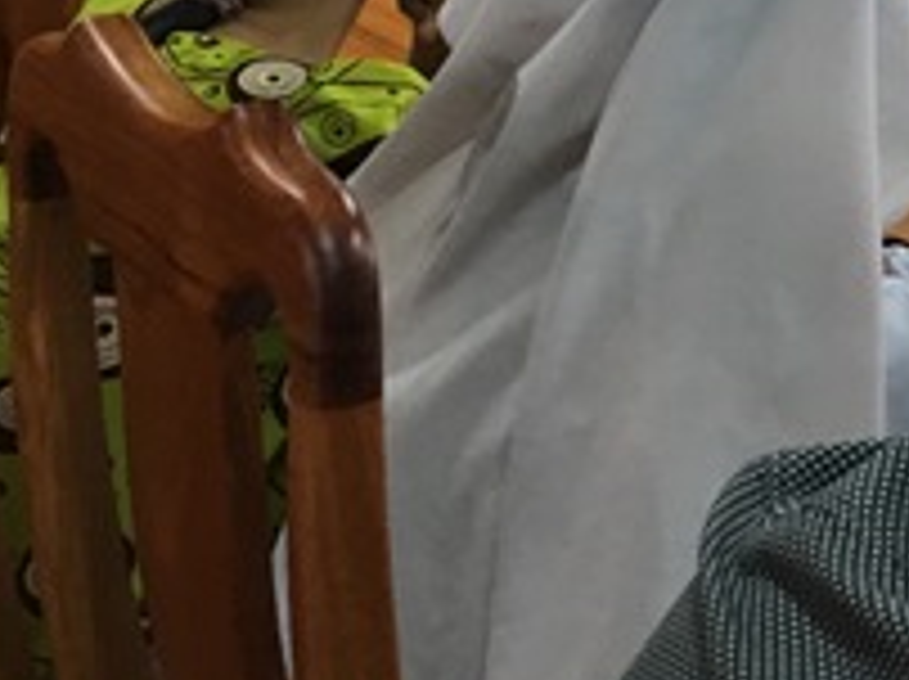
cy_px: -140
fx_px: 3016
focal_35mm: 115
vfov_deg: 12.5
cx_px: 1426
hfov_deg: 15.6
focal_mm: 4.15
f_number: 2.2
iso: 125
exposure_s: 1/33
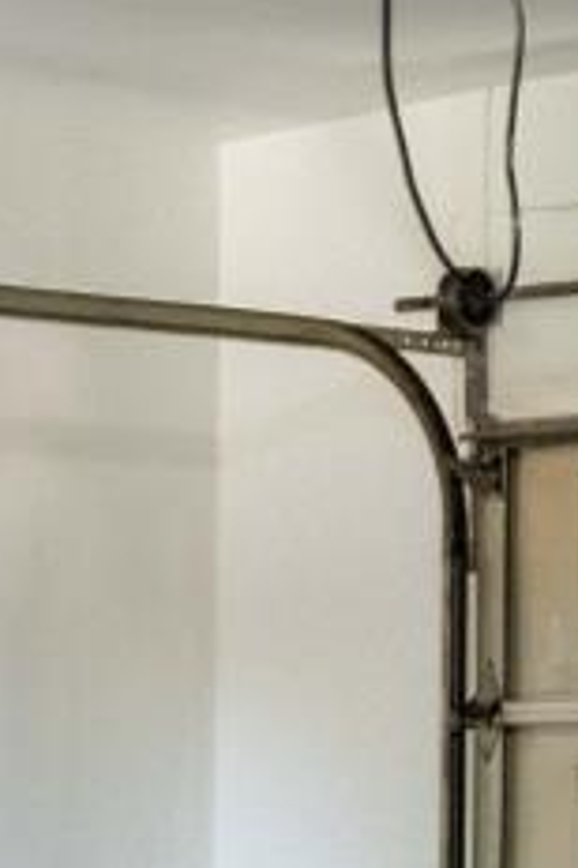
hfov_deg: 8.4
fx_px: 3757
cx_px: -580
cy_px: 971
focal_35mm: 156
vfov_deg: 12.9
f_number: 4.5
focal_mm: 24
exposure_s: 1/1000
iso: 10000
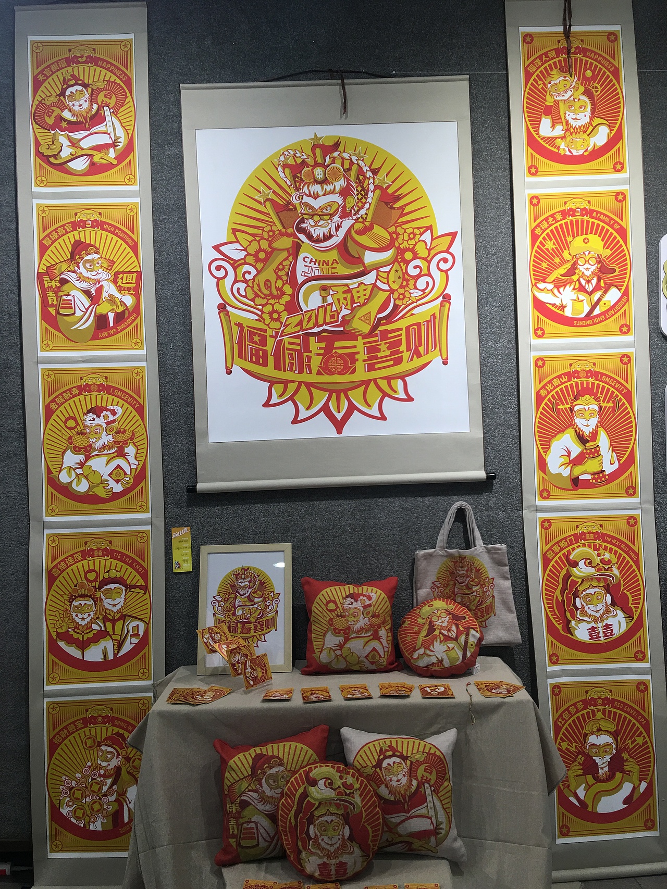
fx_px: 745
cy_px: 444
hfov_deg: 48.2
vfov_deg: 61.7
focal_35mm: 29
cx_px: 334
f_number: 2.2
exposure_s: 1/33
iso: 25
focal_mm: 4.15
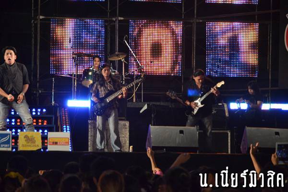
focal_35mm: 158
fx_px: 1260
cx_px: 144
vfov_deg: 8.7
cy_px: 96
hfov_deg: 13.0
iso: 3200
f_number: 5.6
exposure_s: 1/160
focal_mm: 105
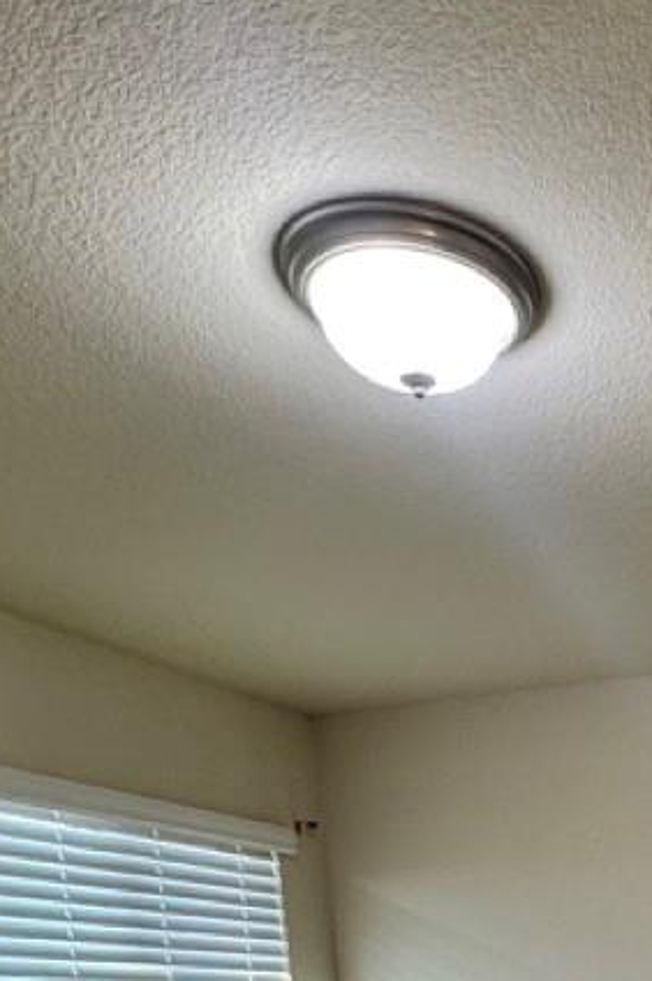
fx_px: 1197
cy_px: 1212
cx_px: 825
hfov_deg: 26.3
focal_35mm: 44
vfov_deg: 34.4
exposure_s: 1/60
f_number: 2.2
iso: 200
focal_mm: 2.22
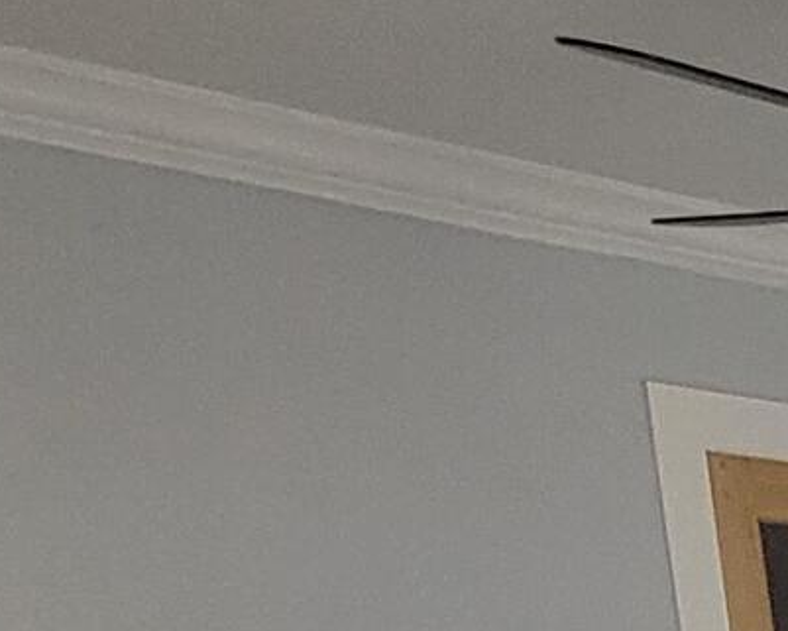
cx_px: 2008
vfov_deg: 11.8
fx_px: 2216
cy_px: 1696
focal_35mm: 95
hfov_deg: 13.3
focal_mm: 2.2
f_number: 2.2
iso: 320
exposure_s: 1/40
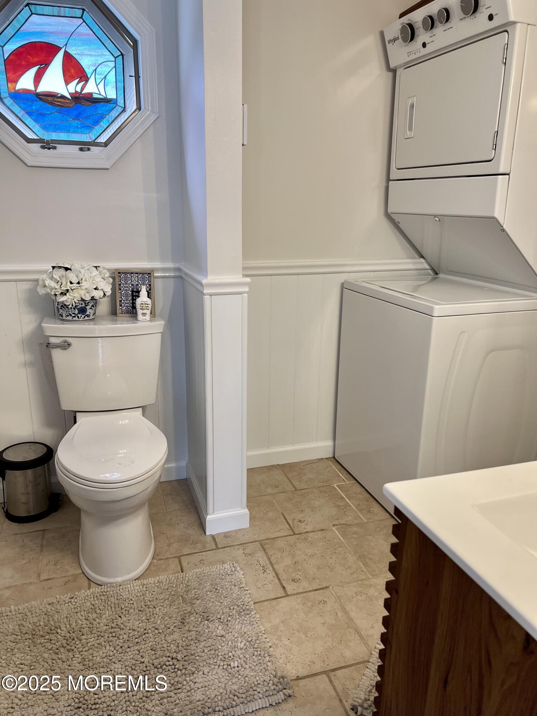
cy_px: 358
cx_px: 268
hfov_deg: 53.1
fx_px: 538
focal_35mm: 26
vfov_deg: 67.3
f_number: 1.5
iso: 64
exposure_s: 1/60
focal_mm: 5.7
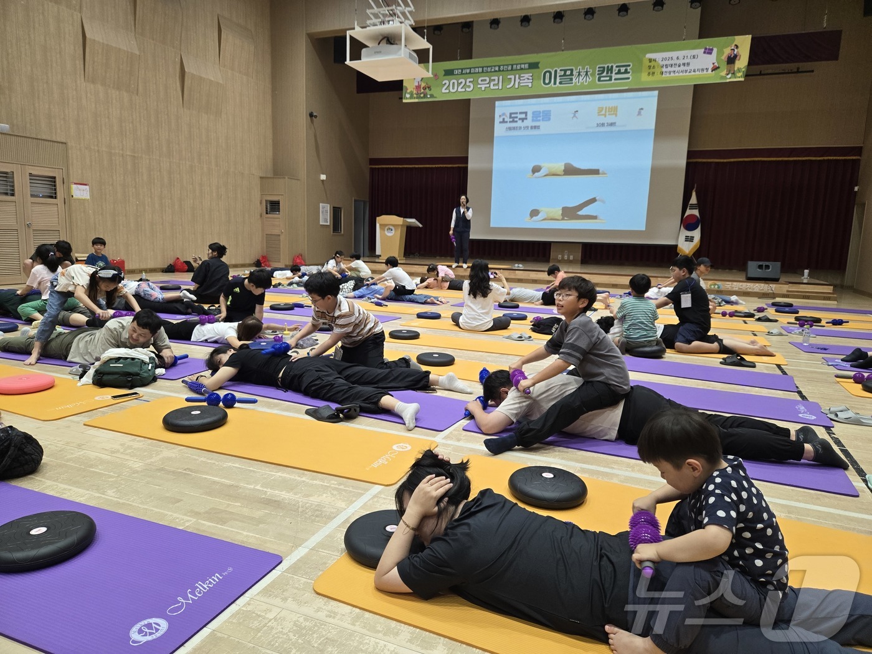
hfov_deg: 73.9
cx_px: 436
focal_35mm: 23
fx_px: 579
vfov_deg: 58.9
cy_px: 327
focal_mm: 5.4
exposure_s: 1/120
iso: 200
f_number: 1.8
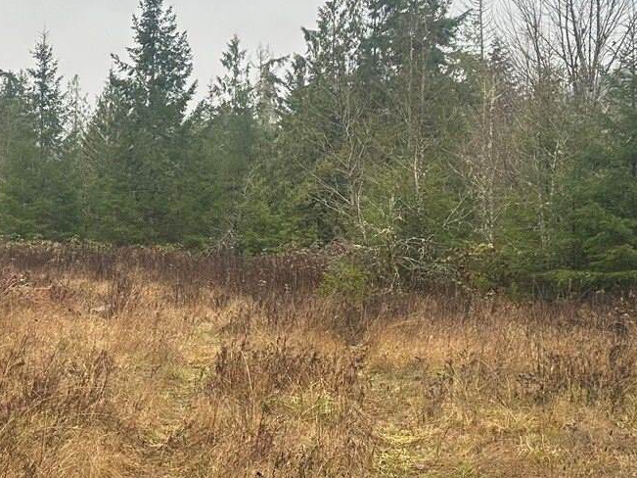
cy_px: 209
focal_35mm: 59
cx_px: 183
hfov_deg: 32.3
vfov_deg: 24.8
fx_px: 1086
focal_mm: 6.86
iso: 80
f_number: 1.78
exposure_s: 1/262
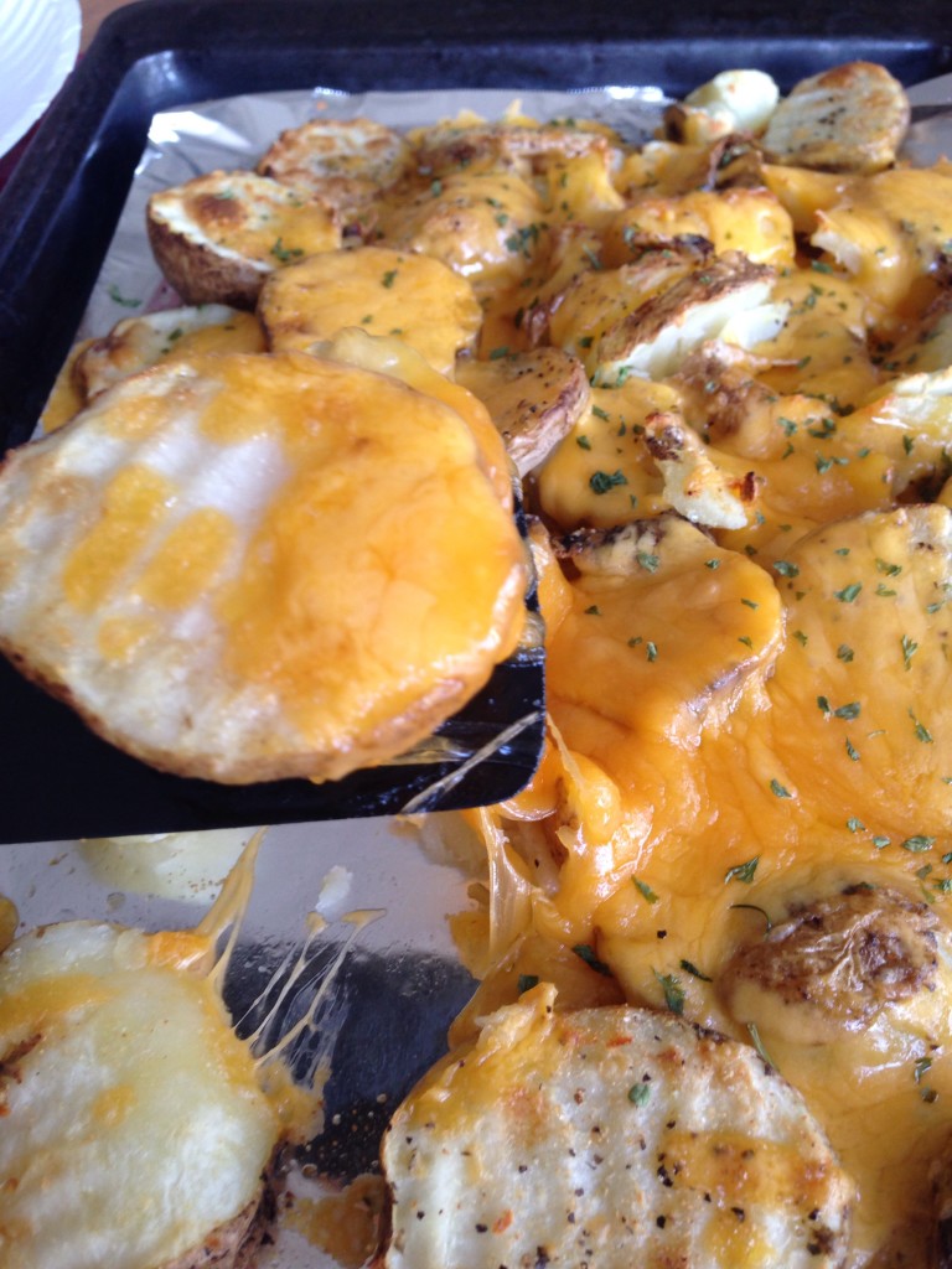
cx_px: 476
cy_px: 634
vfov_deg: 55.4
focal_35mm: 33
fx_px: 1210
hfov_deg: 42.9
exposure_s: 1/20
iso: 64
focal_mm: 4.12
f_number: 2.4
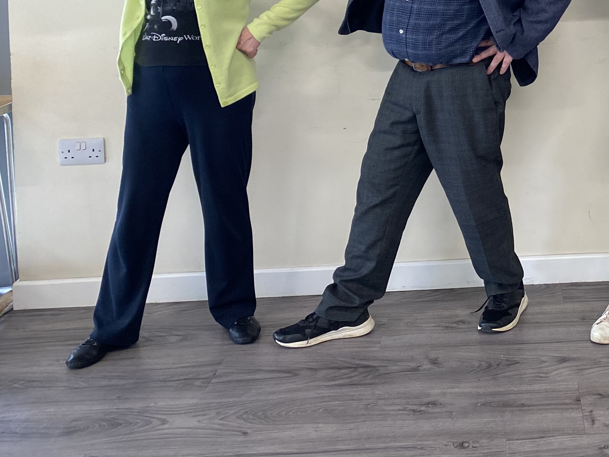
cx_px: 599
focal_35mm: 56
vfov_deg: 24.5
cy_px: -33
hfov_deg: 31.9
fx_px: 985
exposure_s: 1/100
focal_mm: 4.25
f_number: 1.8
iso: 125
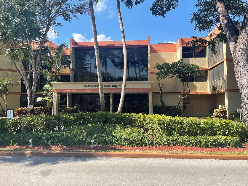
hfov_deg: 59.9
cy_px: 83
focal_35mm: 30
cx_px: 116
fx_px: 215
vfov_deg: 46.7
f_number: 1.6
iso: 32
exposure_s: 1/1739
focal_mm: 5.1
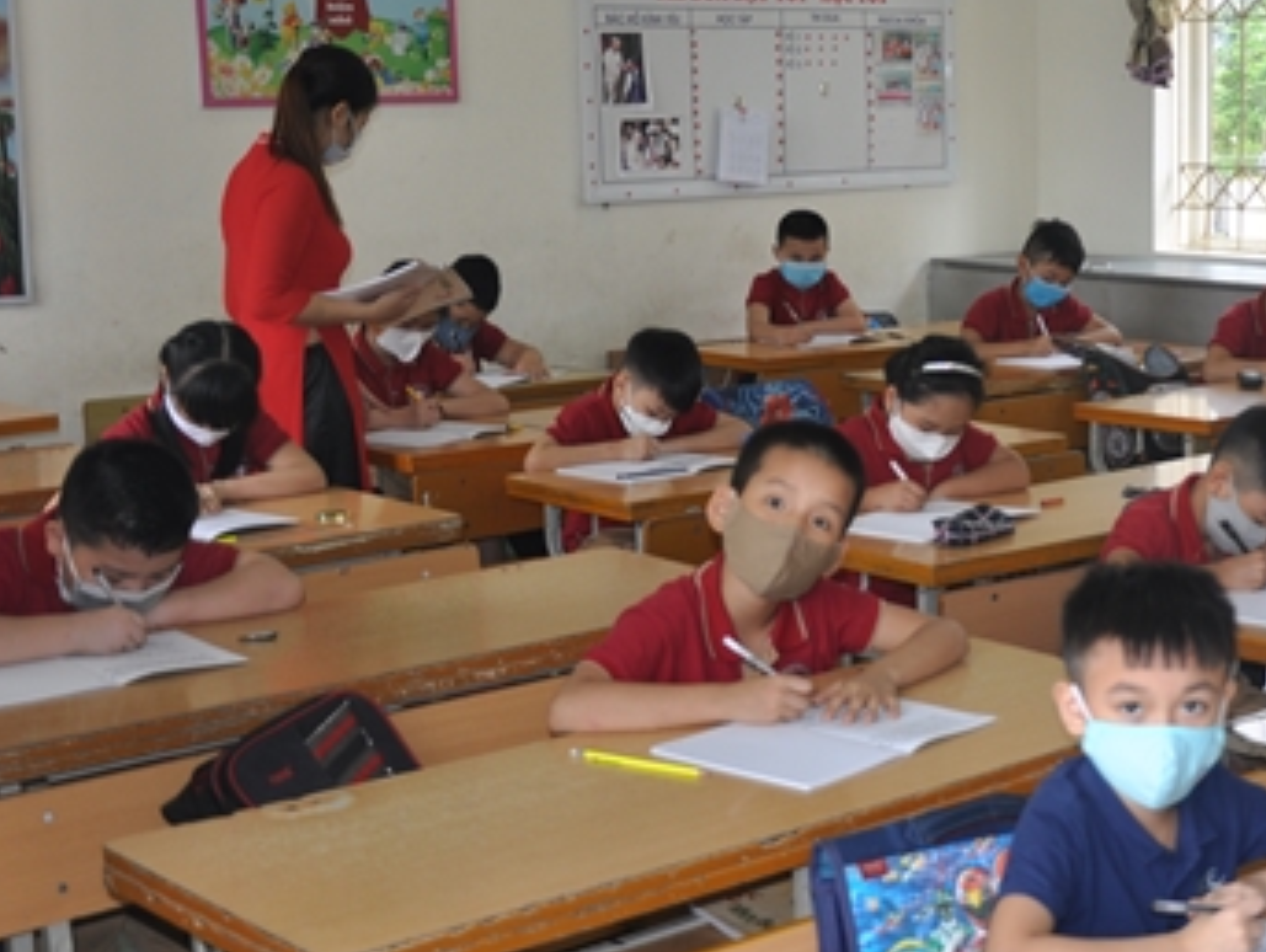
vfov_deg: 24.4
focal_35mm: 60
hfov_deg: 31.0
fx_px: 2197
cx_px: 1074
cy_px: 410
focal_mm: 22
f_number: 3.8
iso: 200
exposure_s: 1/100
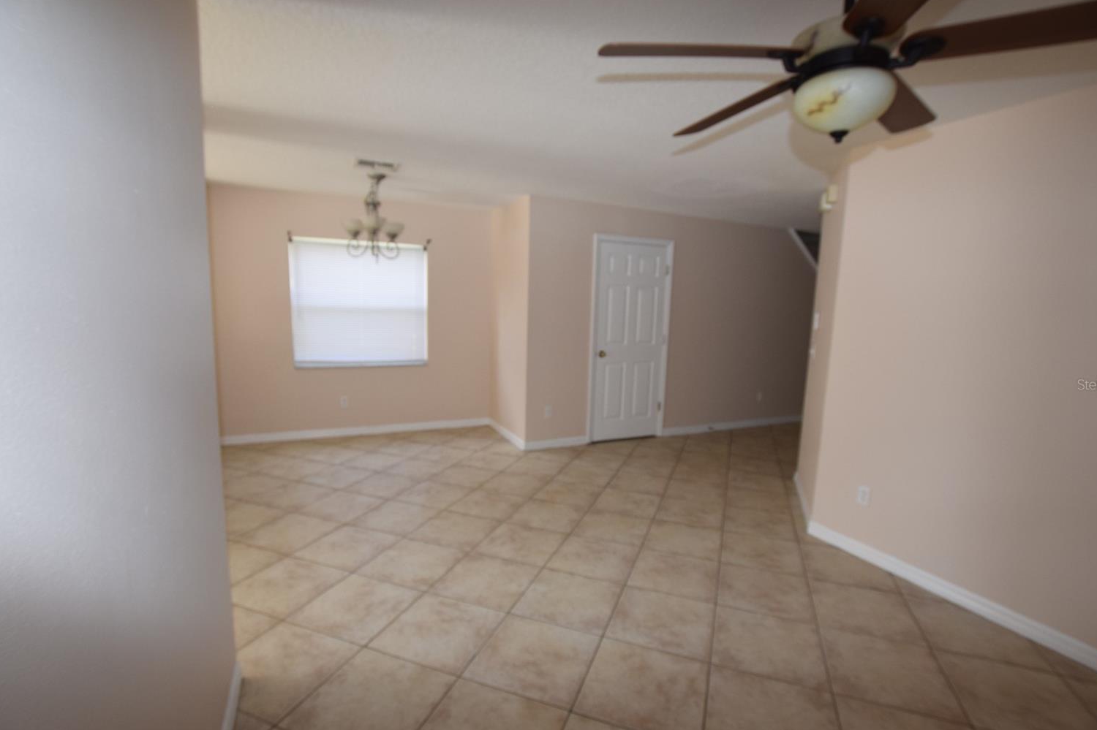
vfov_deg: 73.7
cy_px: 384
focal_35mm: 16
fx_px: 487
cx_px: 557
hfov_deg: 96.7
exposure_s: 1/125
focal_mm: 10
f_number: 5.6
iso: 560
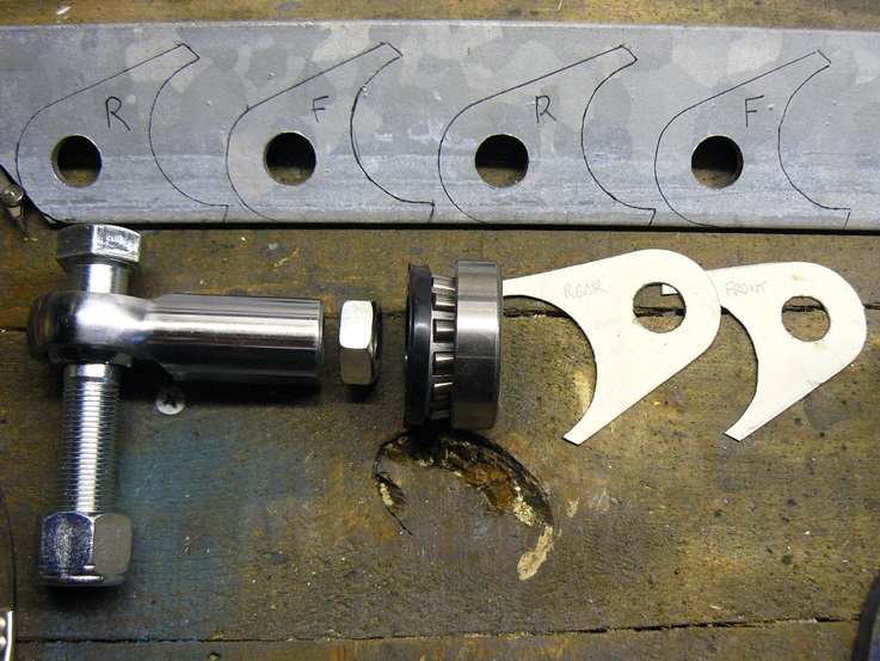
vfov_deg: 39.7
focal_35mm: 36
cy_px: 330
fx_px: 915
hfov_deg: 51.3
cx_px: 440
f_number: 2.8
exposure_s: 1/30
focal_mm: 6
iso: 250
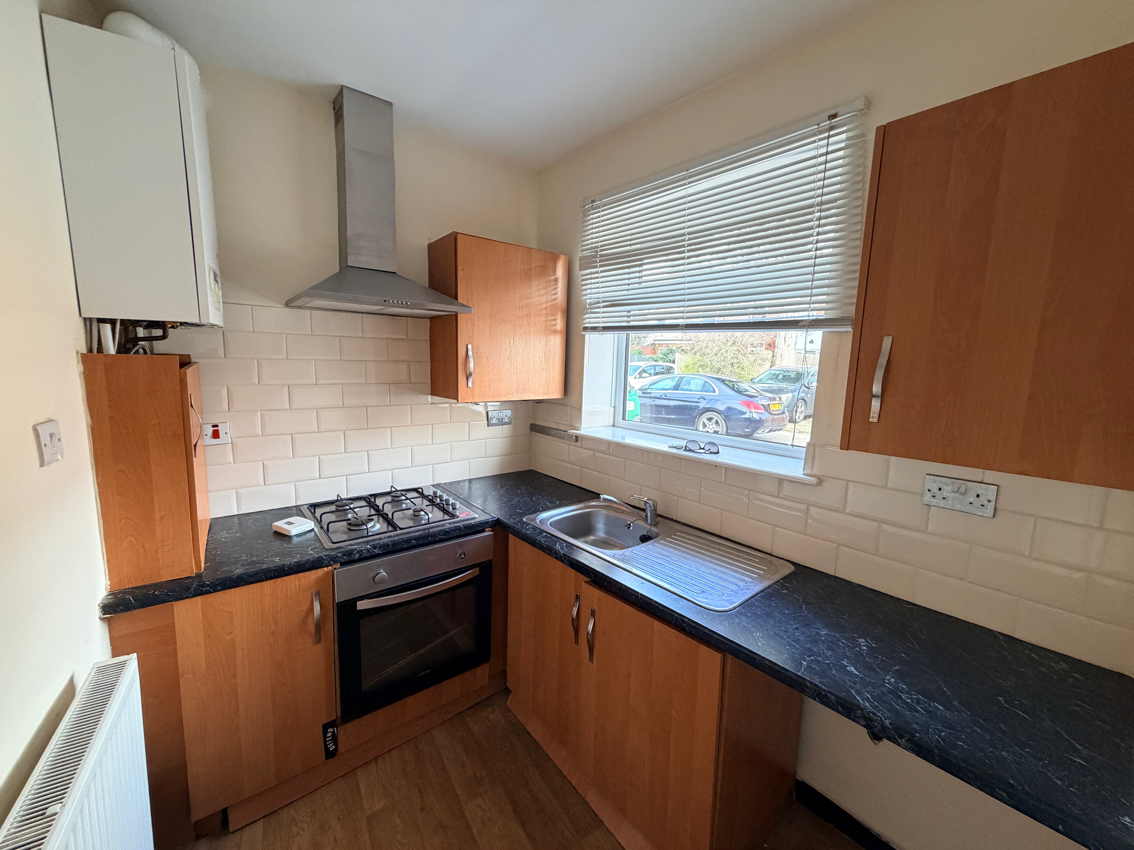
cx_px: 567
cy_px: 425
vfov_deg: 85.7
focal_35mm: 14
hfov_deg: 102.1
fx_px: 459
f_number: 2.2
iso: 320
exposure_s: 1/102
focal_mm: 2.22
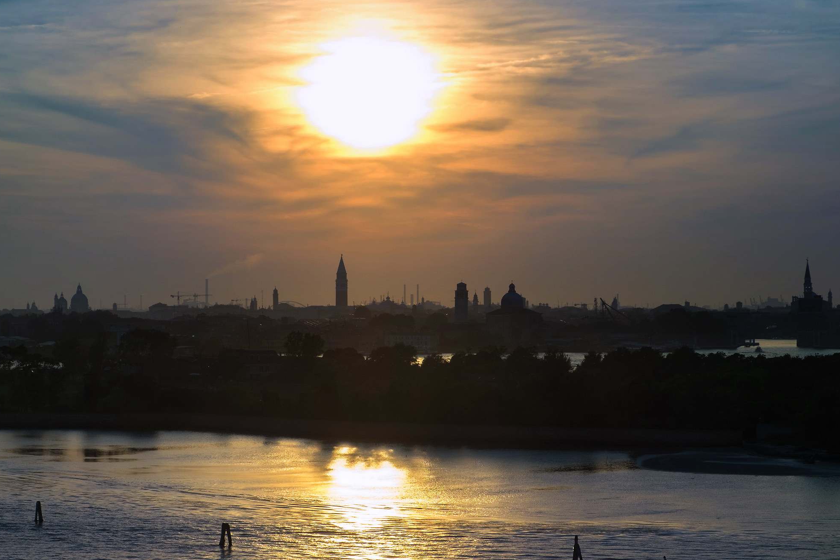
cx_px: 369
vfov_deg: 13.5
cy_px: 332
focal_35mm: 101
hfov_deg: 20.2
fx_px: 2357
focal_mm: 55
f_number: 11
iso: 200
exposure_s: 1/400
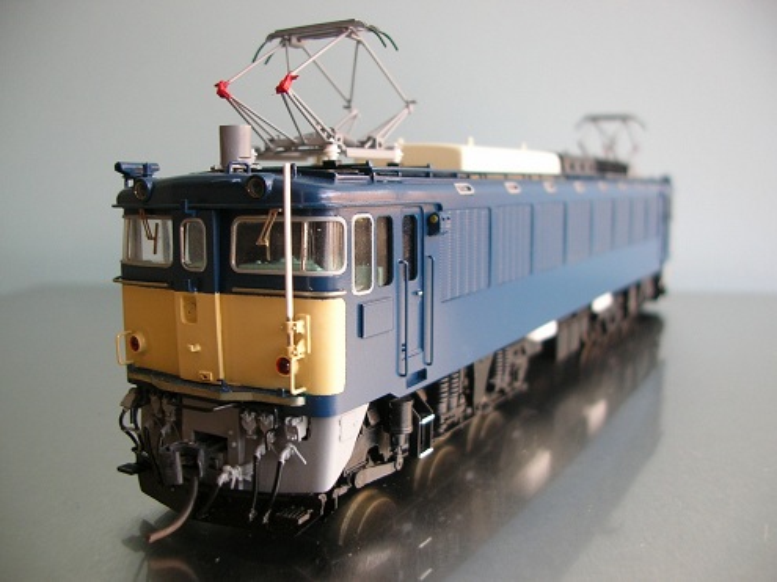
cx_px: 388
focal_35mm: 35
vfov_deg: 40.7
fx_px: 785
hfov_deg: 52.6
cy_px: 291
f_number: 2.8
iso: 50
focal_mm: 5.8
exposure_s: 1/25.5
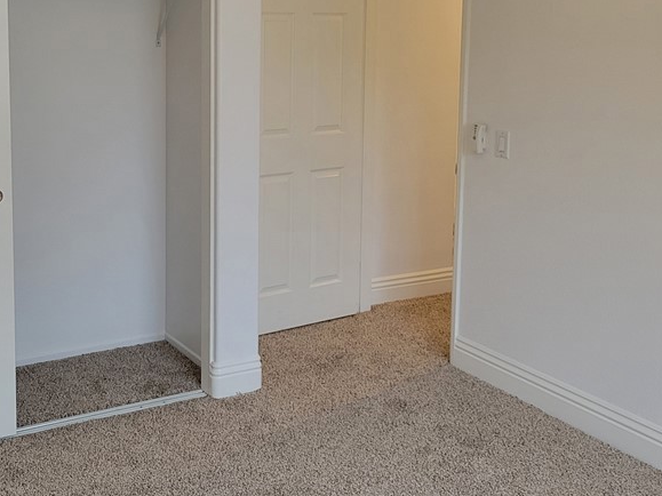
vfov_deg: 30.9
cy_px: 122
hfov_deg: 40.7
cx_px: 216
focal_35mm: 46
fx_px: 880
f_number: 1.8
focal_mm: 5.4
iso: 320
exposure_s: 1/120
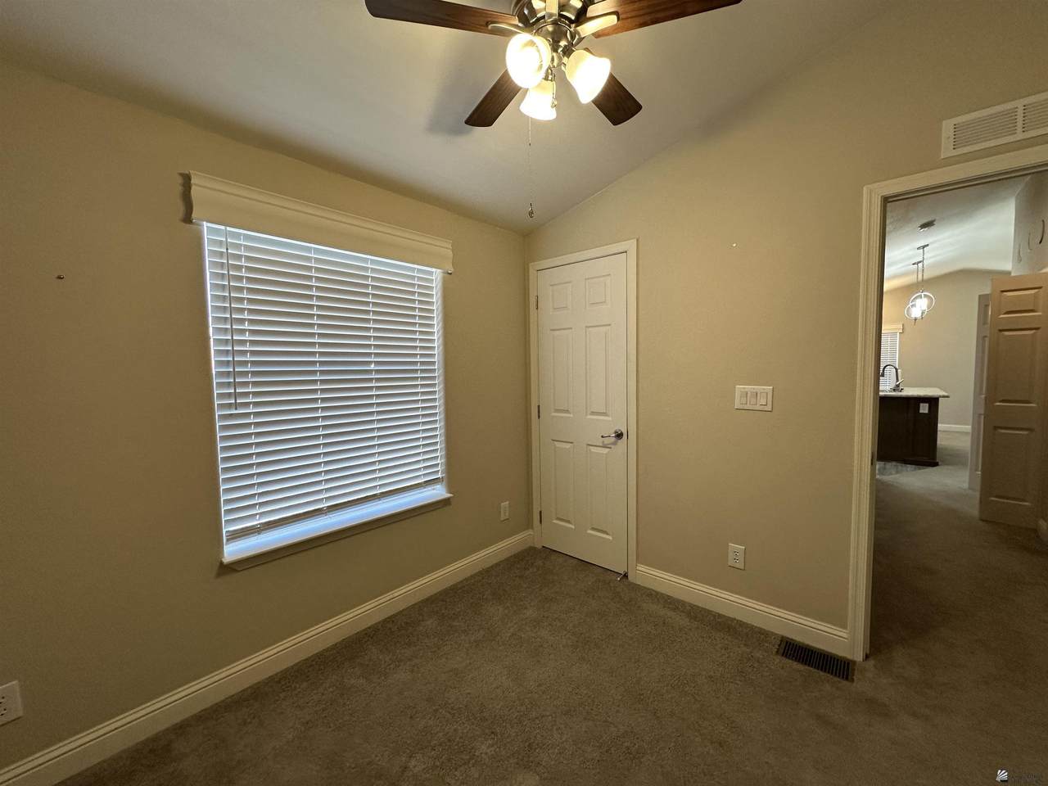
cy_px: 393
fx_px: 424
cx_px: 524
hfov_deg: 102.1
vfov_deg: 85.7
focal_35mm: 14
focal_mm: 2.22
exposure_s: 1/120
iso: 160
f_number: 2.2
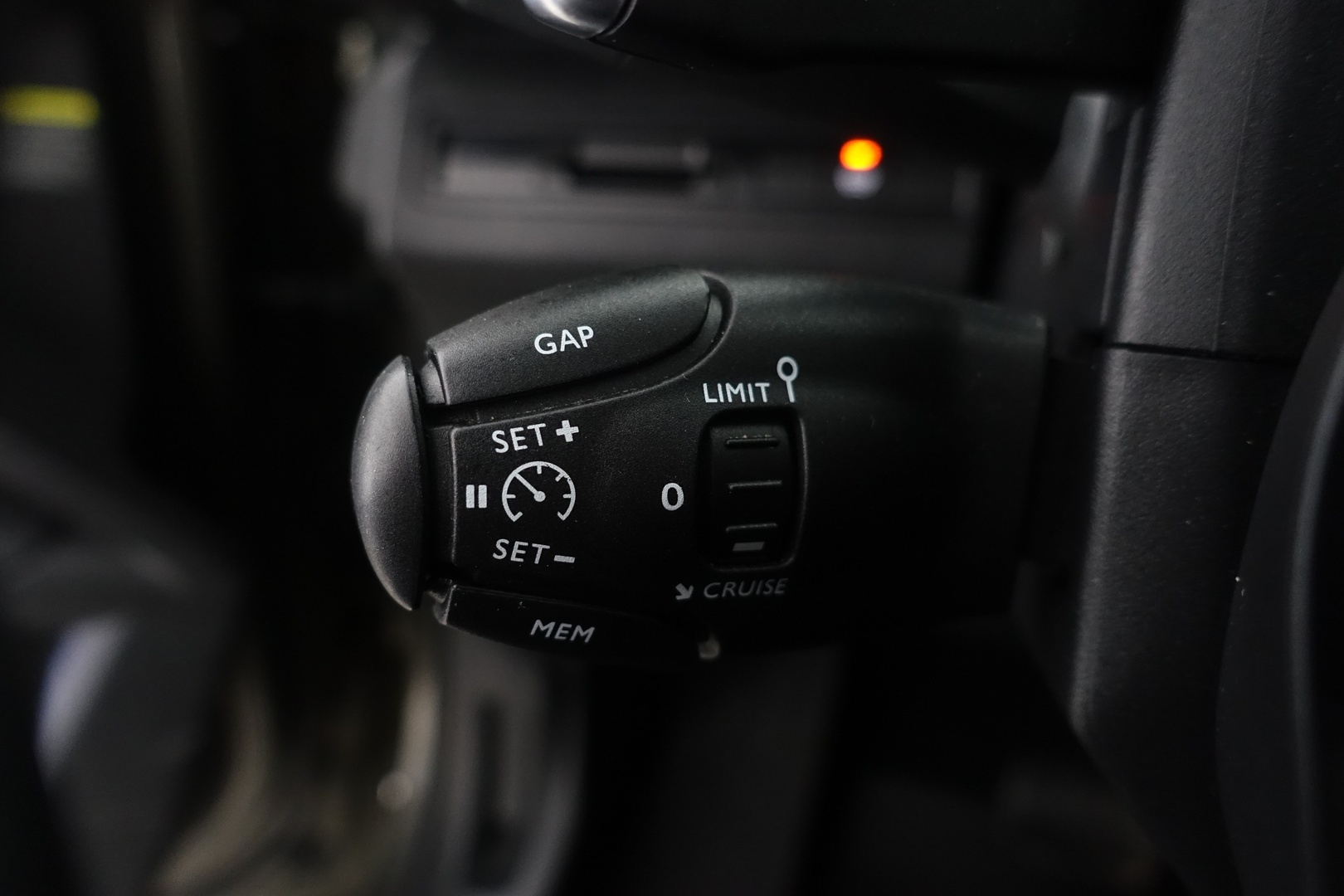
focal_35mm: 24
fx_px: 896
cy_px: 448
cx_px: 672
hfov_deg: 73.7
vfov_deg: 53.1
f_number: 2.5
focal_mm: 8.8
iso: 1000
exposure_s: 1/20
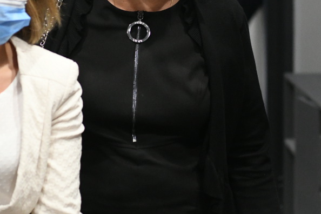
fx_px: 1703
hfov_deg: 10.8
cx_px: 161
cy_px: -15
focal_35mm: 191
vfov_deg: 7.2
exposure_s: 1/400
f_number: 3.5
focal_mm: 70
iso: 4000
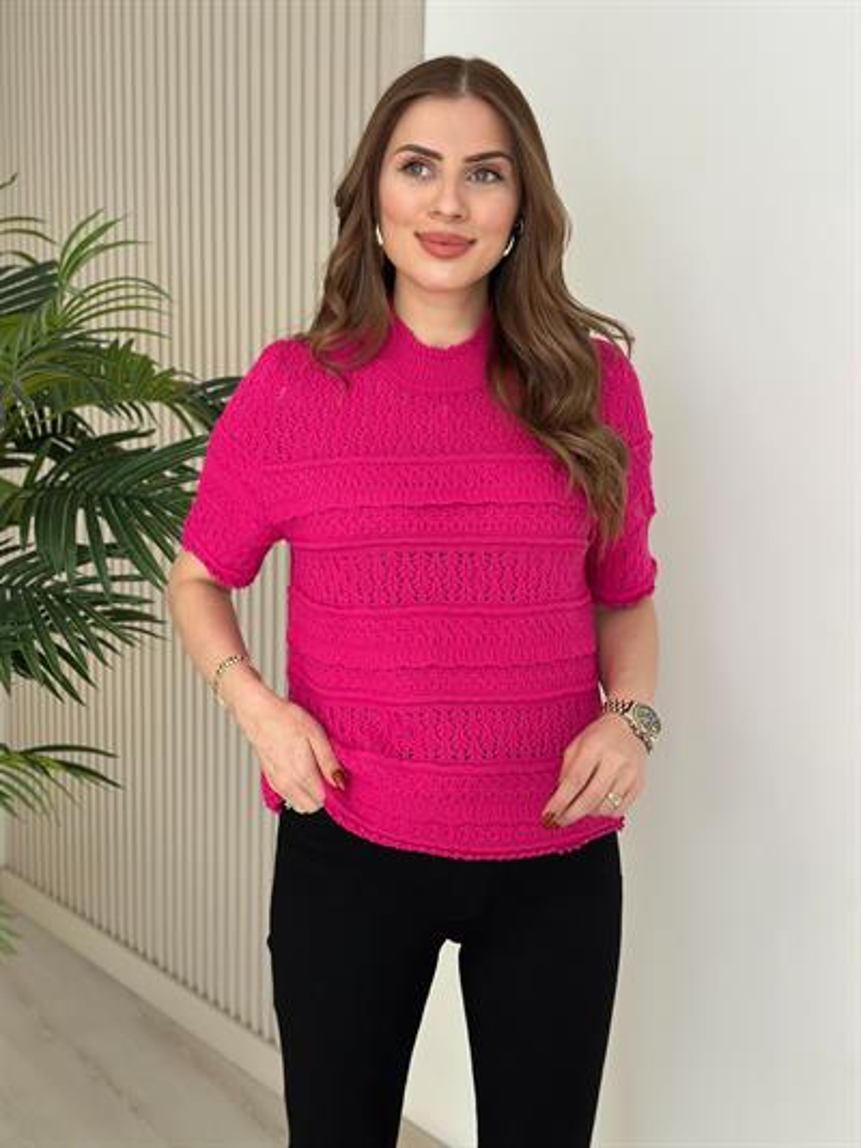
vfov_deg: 39.6
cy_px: 574
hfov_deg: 30.3
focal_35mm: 48
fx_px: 1591
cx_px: 430
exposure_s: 1/234
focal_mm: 6.86
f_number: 1.78
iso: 80
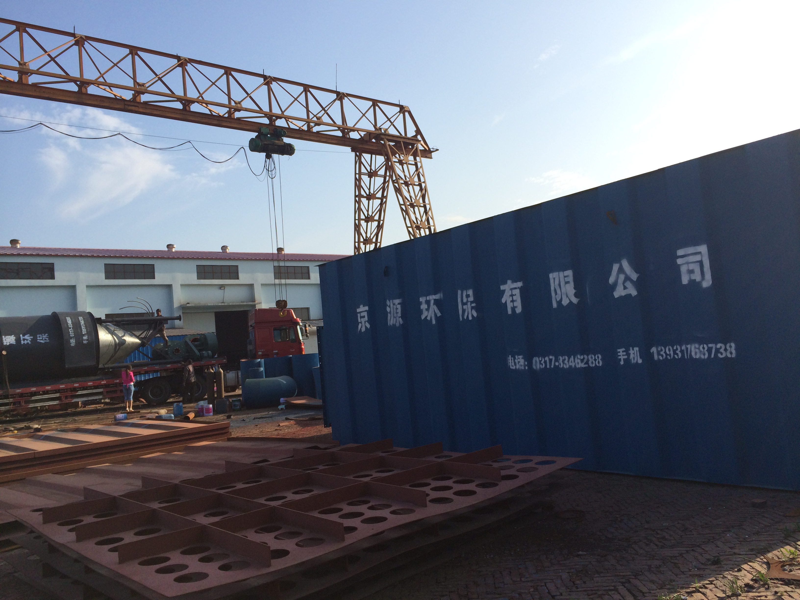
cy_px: 300
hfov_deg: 60.0
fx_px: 693
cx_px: 400
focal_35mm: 30
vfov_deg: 46.8
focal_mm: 4.12
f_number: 2.2
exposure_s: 1/1866
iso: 40
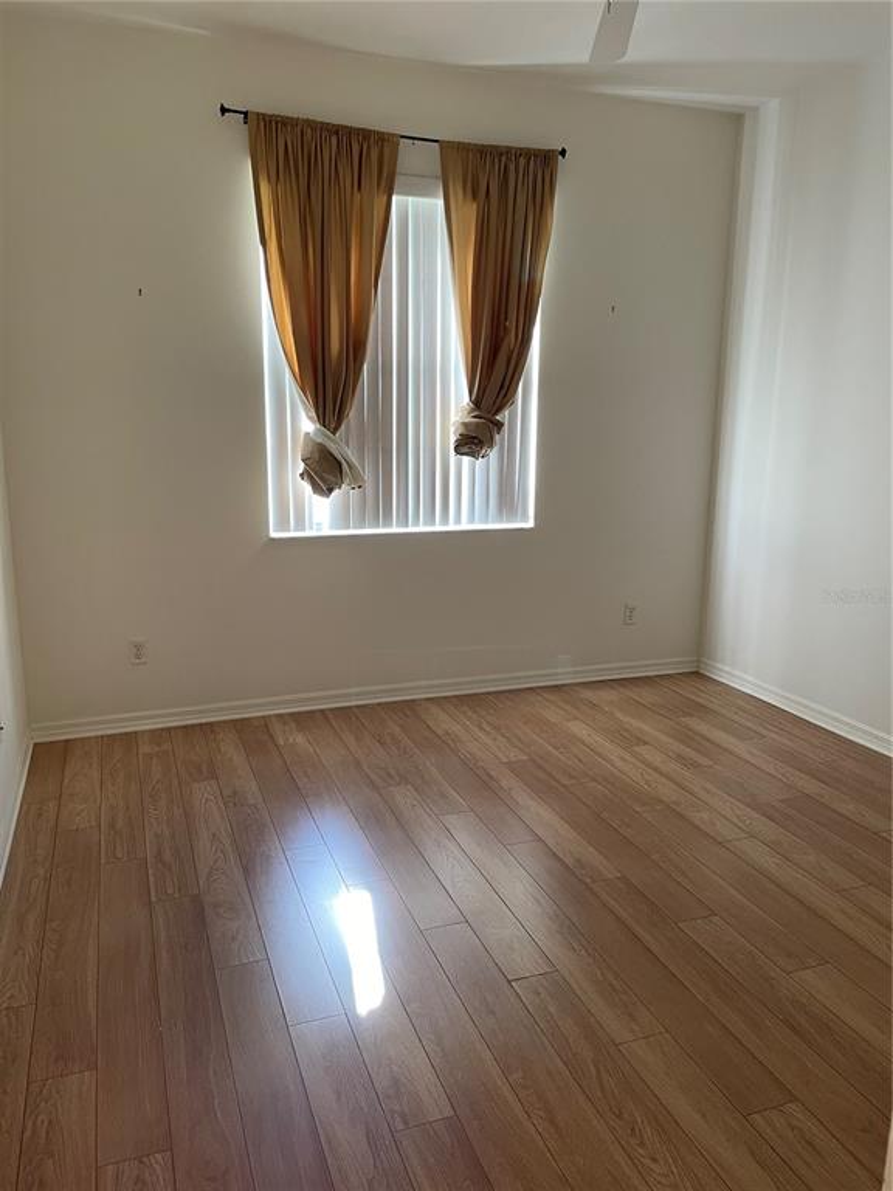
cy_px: 596
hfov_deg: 53.1
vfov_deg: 67.3
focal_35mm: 26
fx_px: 894
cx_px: 446
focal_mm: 4.2
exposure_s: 1/60
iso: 100
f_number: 1.6
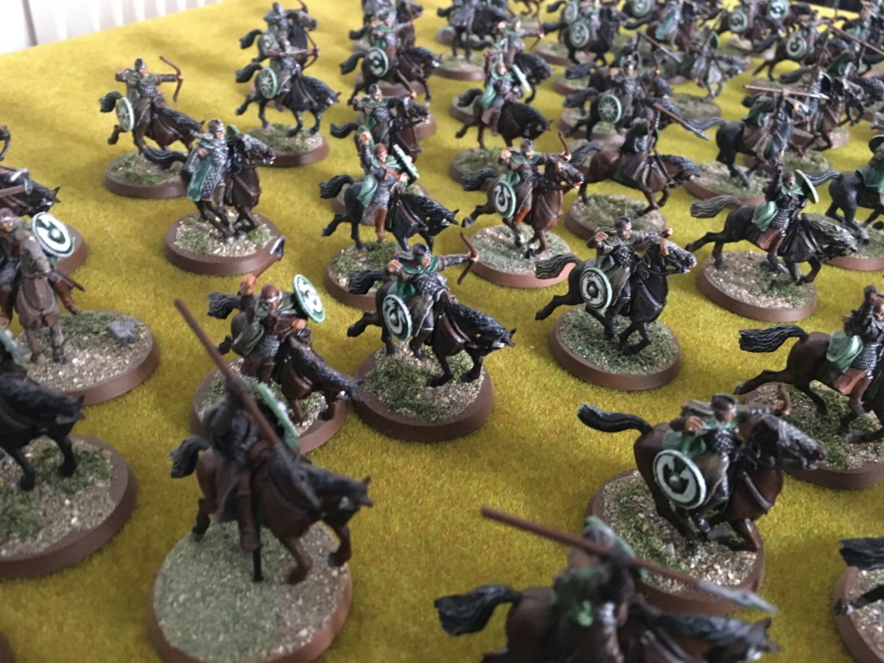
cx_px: 442
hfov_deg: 61.7
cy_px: 332
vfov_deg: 48.2
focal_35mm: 29
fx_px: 741
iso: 400
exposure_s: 1/17
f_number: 2.2
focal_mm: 4.15
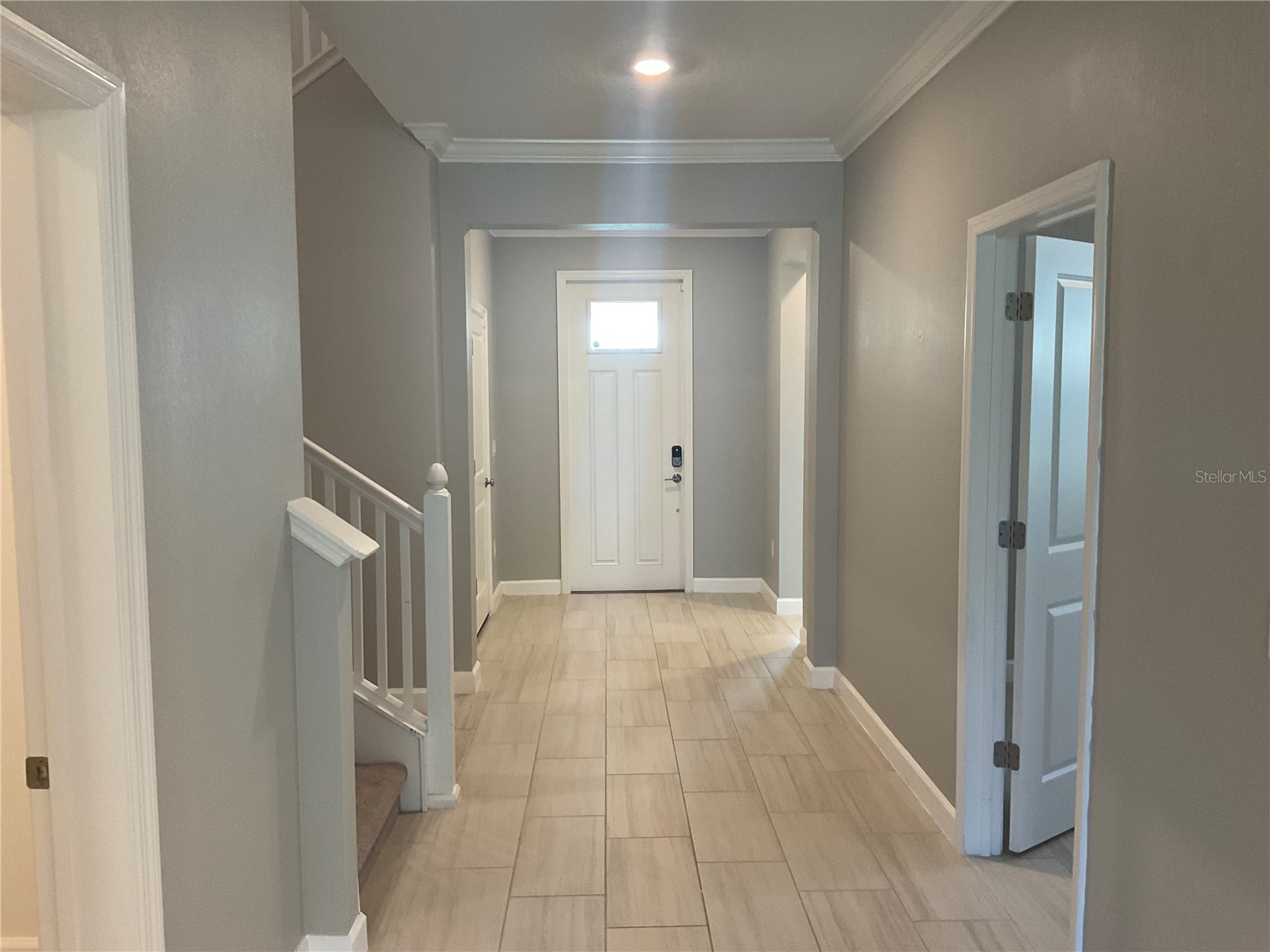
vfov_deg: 48.2
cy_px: 476
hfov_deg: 61.7
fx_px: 1064
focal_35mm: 29
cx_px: 635
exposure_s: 1/60
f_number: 1.8
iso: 100
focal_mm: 3
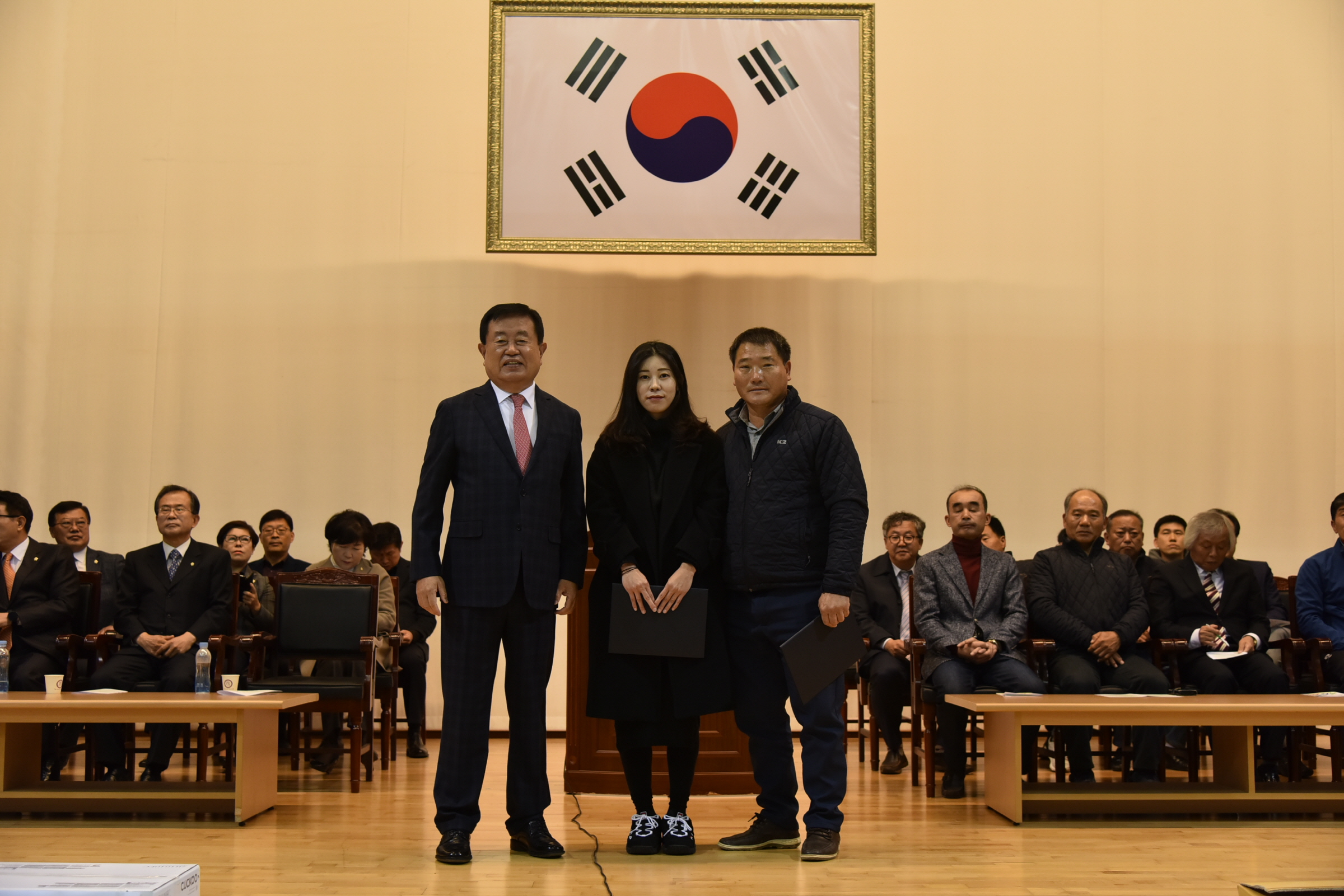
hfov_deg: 44.5
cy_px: 448
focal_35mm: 44
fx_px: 1643
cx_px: 672
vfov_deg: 30.5
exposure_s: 1/125
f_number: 4.5
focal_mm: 44
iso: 800
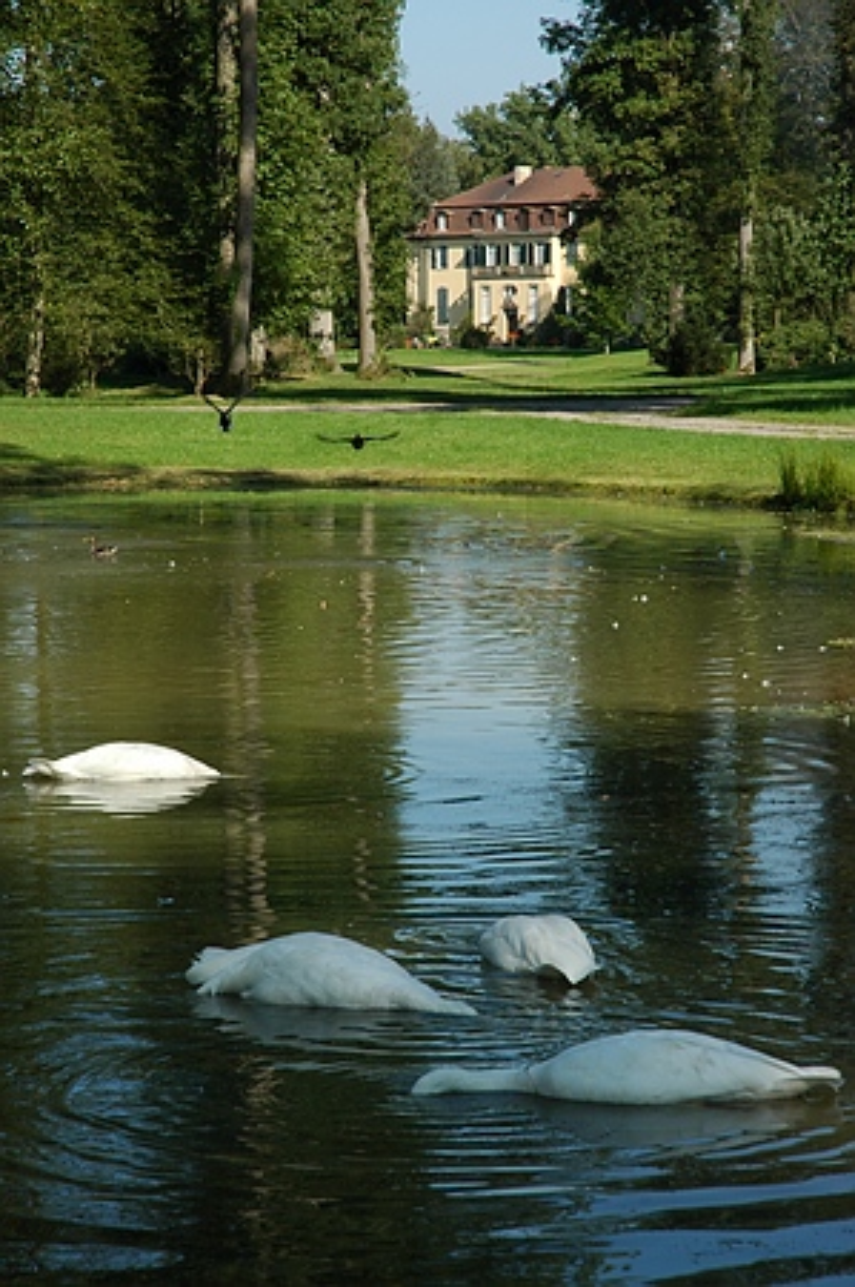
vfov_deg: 19.5
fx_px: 3749
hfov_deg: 13.0
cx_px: 428
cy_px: 644
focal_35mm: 105
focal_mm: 70
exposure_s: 1/250
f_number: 8
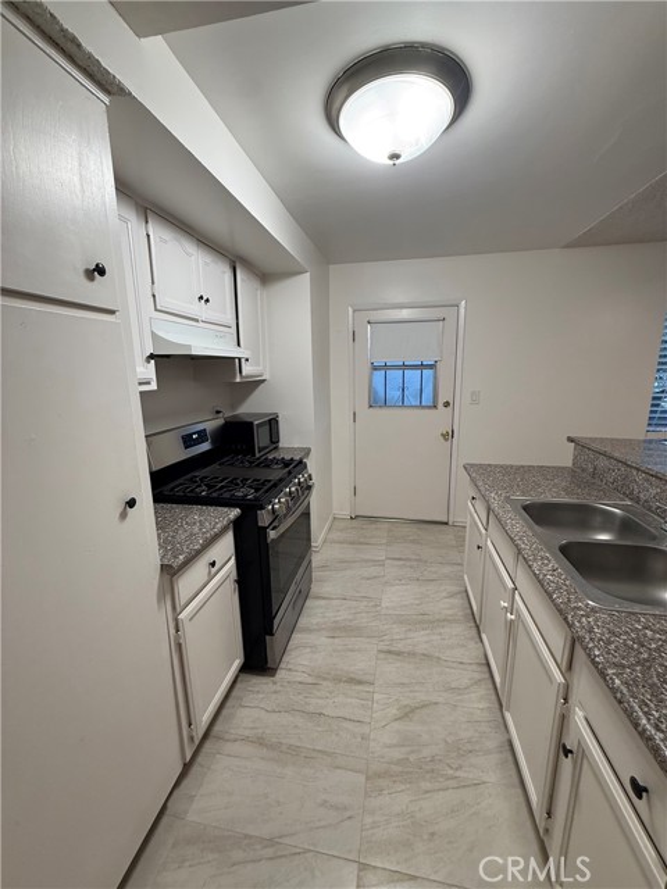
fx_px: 360
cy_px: 444
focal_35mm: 14
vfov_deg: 102.1
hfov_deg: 85.7
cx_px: 334
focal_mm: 2.22
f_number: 2.2
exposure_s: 1/60
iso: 160
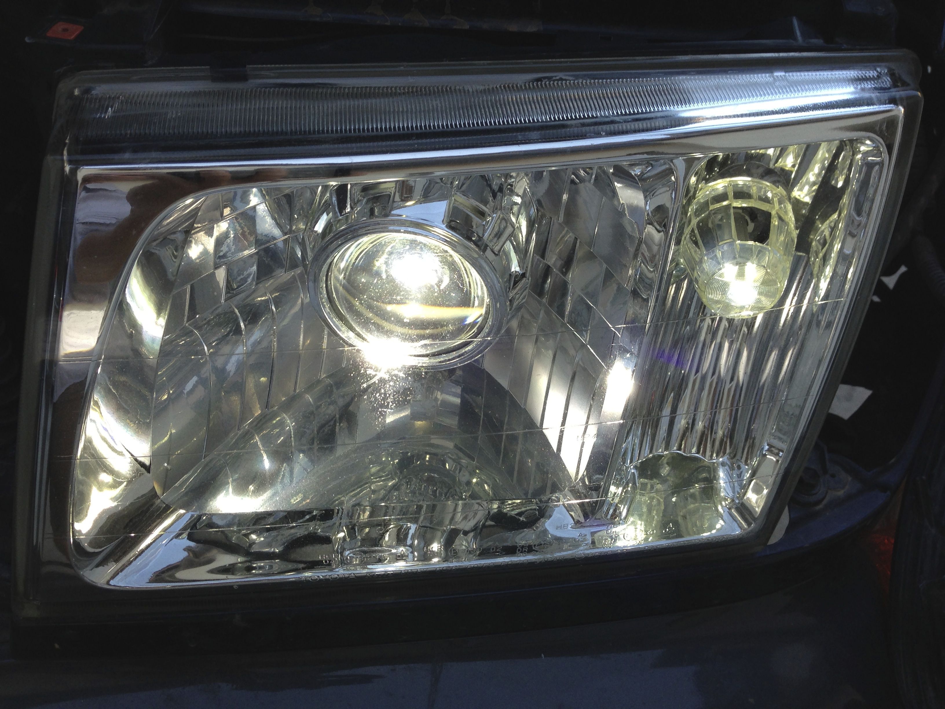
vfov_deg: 42.9
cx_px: 472
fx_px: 901
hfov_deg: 55.4
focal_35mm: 33
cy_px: 354
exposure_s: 1/120
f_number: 2.4
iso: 50
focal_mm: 4.13
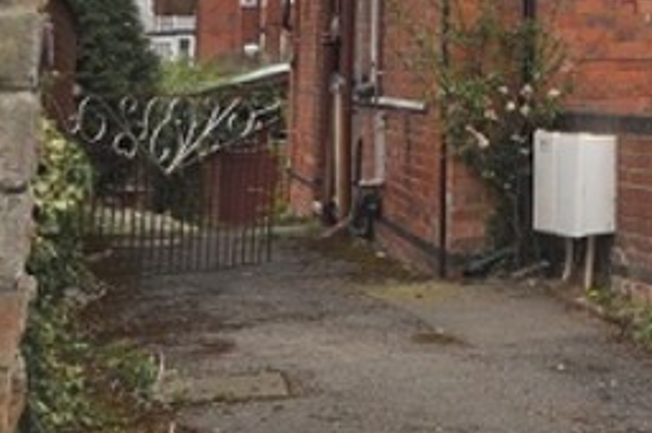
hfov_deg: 15.0
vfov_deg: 11.0
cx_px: 1156
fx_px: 2171
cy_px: -201
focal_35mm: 120
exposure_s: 1/200
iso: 280
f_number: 5.6
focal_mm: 20
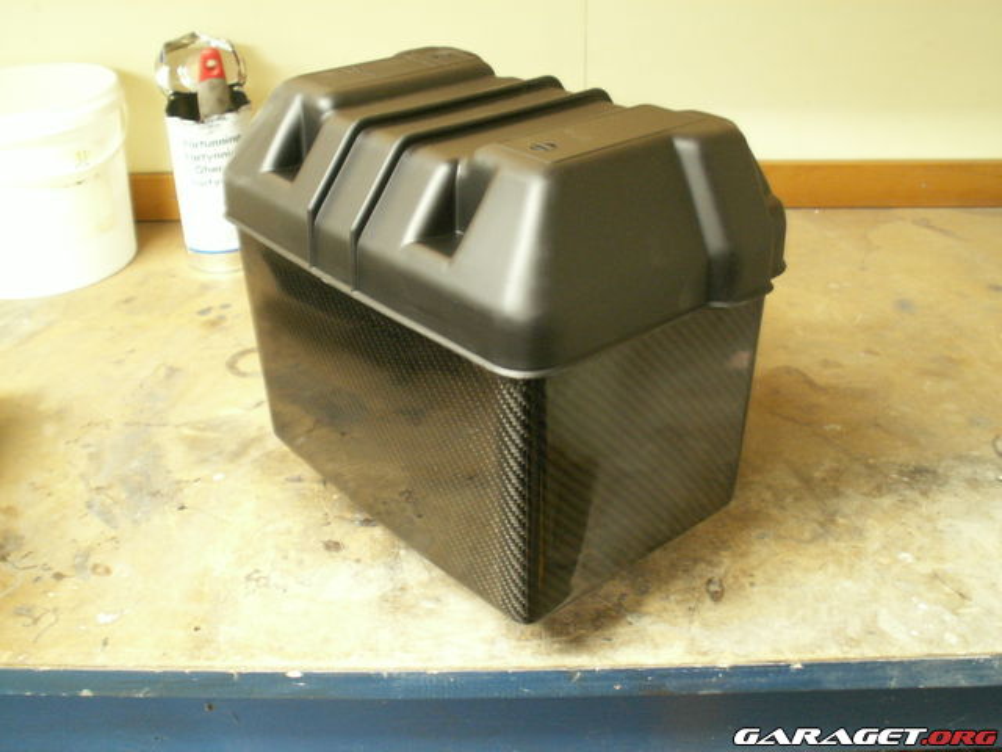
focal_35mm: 35
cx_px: 501
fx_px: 1013
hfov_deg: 52.6
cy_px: 376
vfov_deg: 40.7
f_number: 2.8
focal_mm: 5.86
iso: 160
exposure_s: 1/3
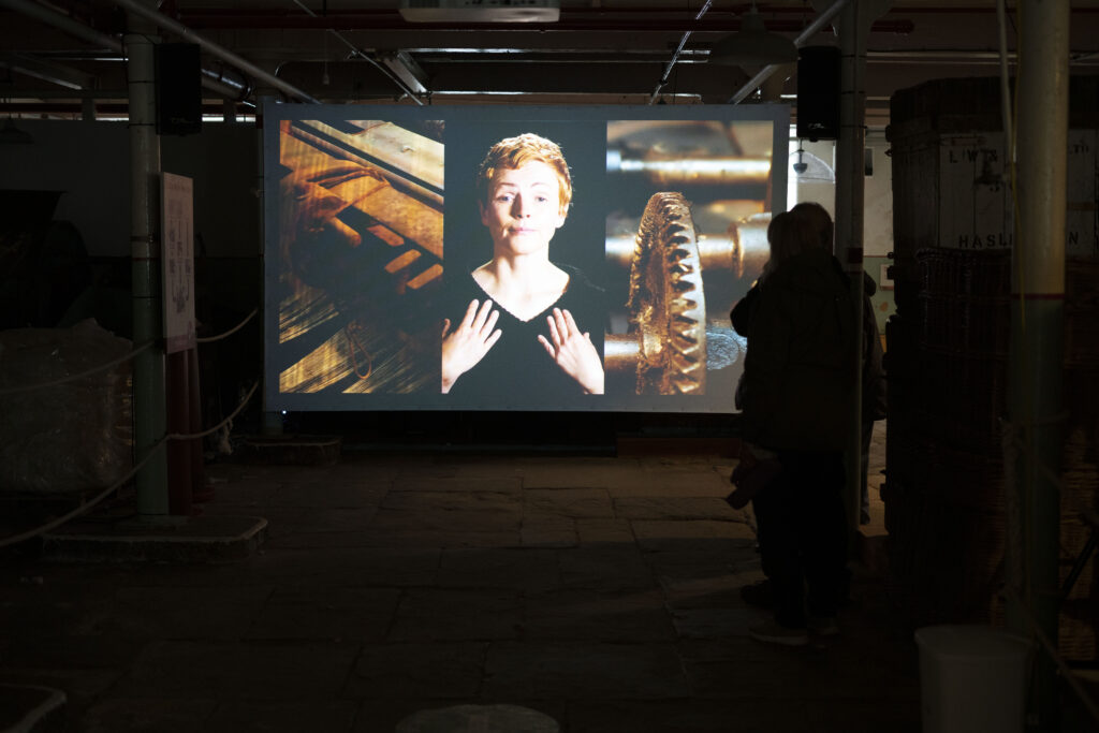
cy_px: 366
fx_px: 1526
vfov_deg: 27.0
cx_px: 550
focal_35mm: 50
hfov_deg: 39.6
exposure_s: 1/40
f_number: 2.8
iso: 2500
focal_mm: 50
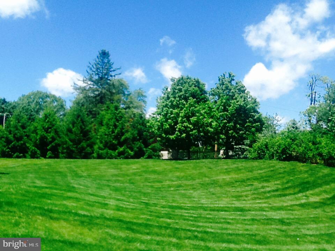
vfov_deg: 32.9
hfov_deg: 42.9
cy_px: 126
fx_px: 426
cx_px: 168
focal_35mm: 44
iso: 40
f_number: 2.4
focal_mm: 2.03
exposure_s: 1/863
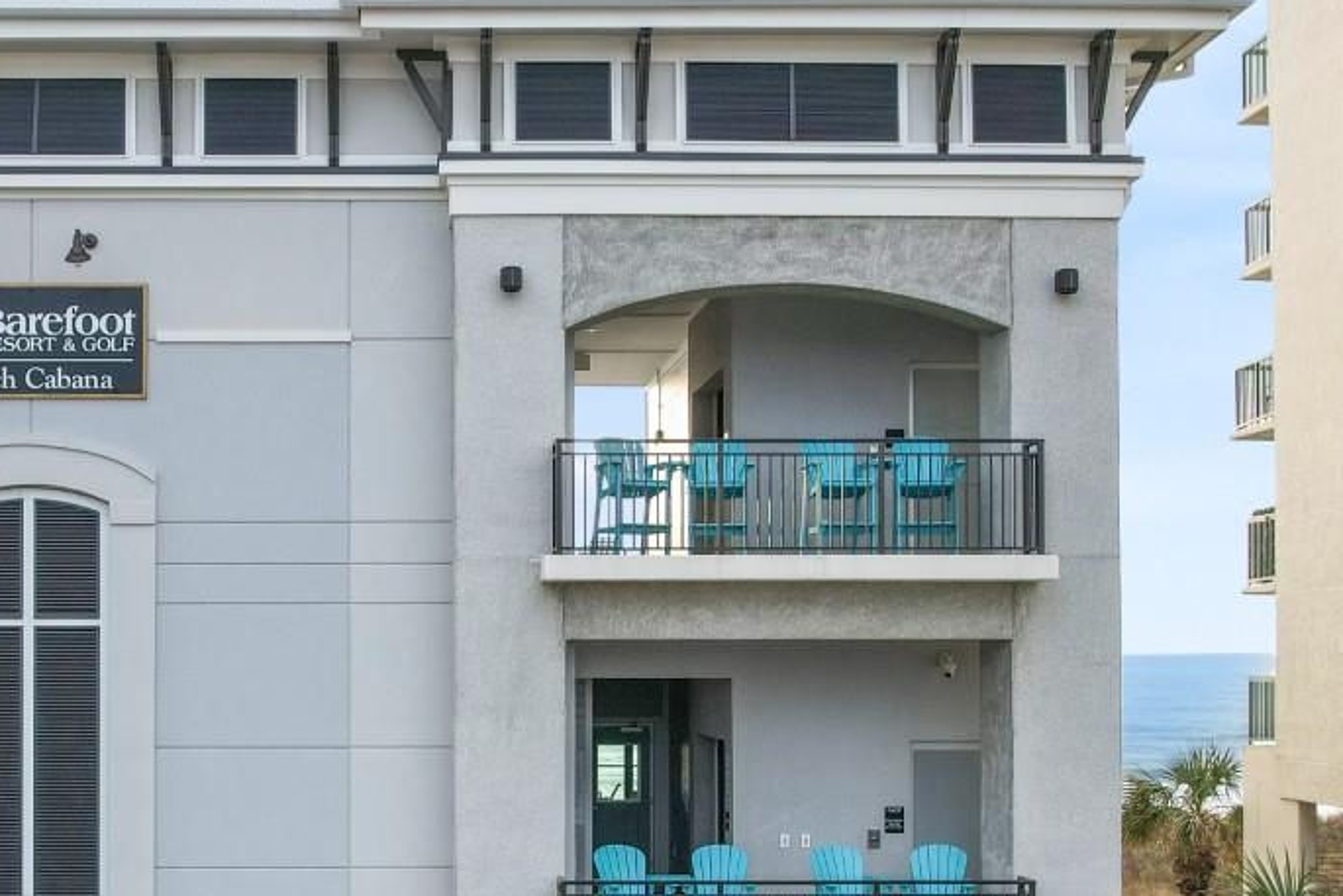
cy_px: 614
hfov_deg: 37.6
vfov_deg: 25.8
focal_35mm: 52
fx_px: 1940
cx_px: 406
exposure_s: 1/25
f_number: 2.8
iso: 100
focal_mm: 8.38
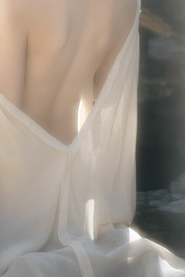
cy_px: 31
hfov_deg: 6.7
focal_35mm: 204
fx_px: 1571
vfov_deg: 10.0
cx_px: 35
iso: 100
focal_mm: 85
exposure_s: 1/1600
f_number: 1.8
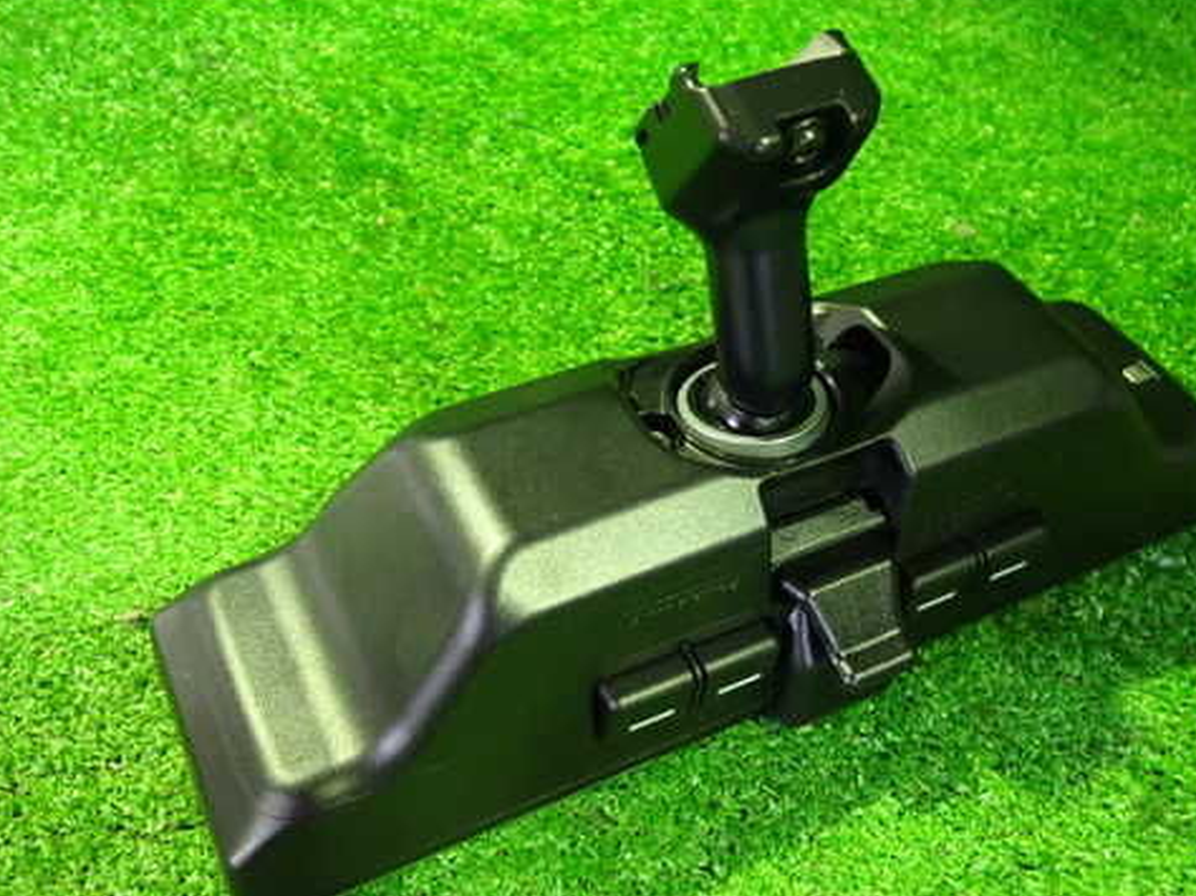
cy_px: 475
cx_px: 729
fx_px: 1312
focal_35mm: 38
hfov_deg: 48.6
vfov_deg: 37.7
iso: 800
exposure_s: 1/15
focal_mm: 5.4
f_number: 2.3
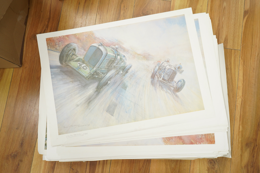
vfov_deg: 46.3
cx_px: 130
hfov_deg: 65.5
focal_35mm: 28
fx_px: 202
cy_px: 86
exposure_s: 1/80
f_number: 8
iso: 2000
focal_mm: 28
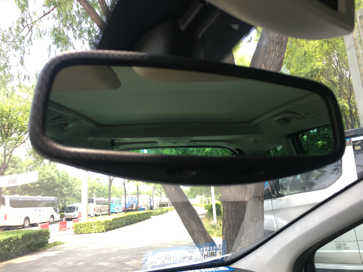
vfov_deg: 48.2
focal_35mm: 29
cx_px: 182
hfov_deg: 61.7
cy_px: 136
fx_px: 304
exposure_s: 1/112
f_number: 2.2
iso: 25
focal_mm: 4.15
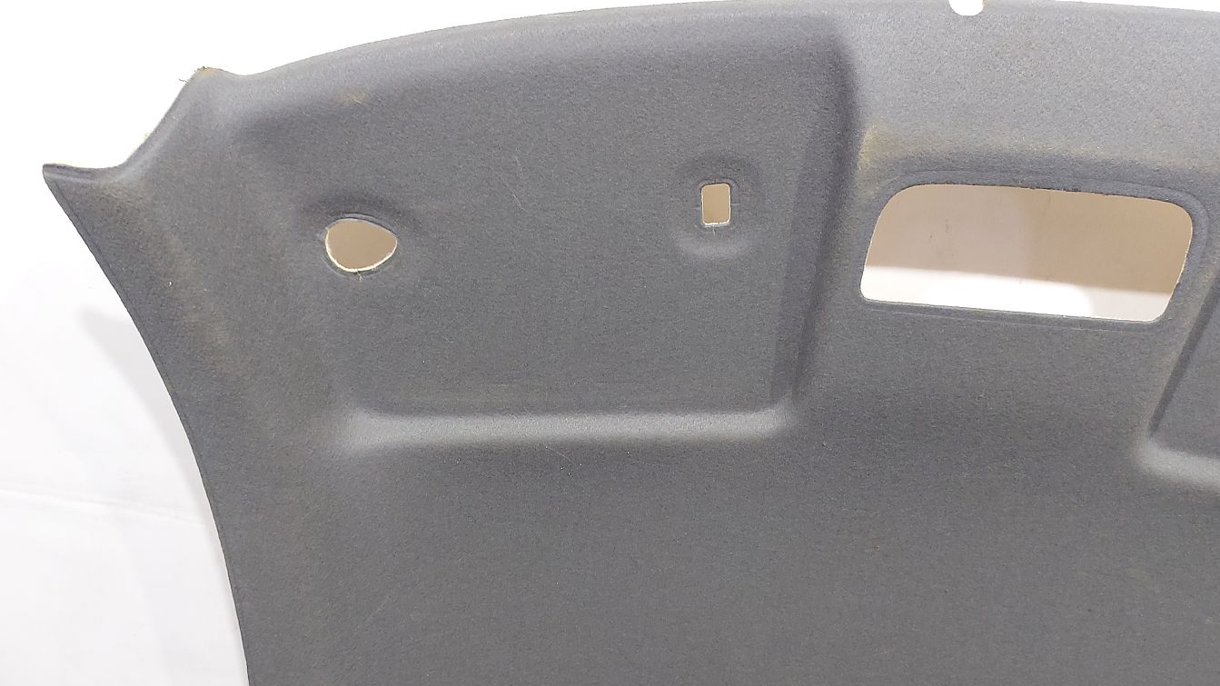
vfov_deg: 42.4
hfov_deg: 69.9
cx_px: 608
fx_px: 873
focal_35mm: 27
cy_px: 442
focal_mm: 5.23
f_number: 1.8
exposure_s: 1/50
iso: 200
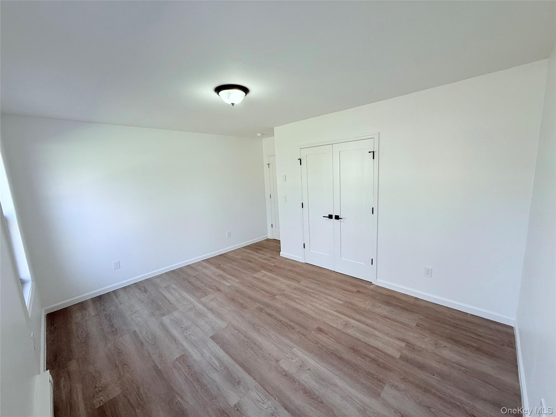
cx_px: 278
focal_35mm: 14
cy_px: 208
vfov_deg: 85.7
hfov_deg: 102.1
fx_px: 225
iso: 125
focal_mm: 2.22
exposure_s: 1/99
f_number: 2.2
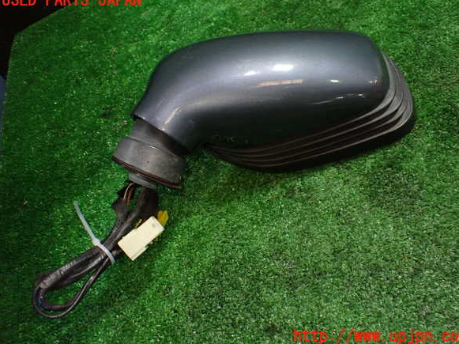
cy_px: 168
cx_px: 235
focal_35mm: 31
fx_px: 411
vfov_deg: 45.4
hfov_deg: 58.4
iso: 800
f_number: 2.3
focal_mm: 5.4
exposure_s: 1/125
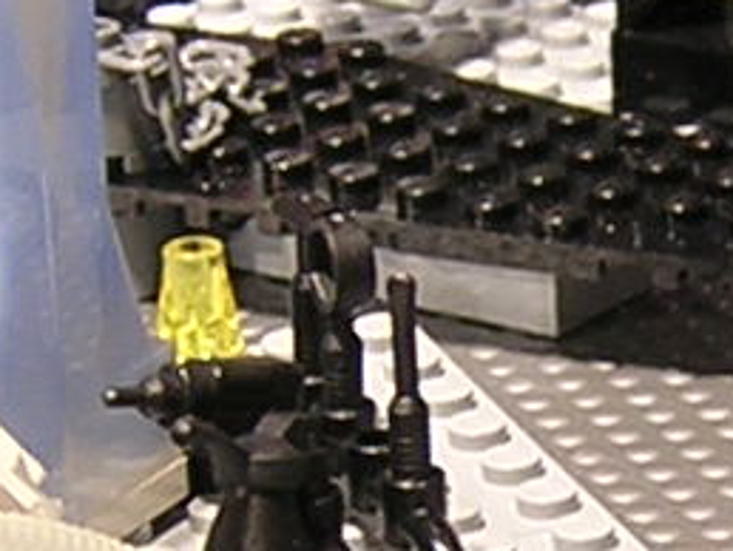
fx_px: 4726
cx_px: 702
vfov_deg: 6.7
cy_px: 403
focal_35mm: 223
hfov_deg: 8.8
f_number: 2.6
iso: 119
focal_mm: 4.7
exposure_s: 1/3.4
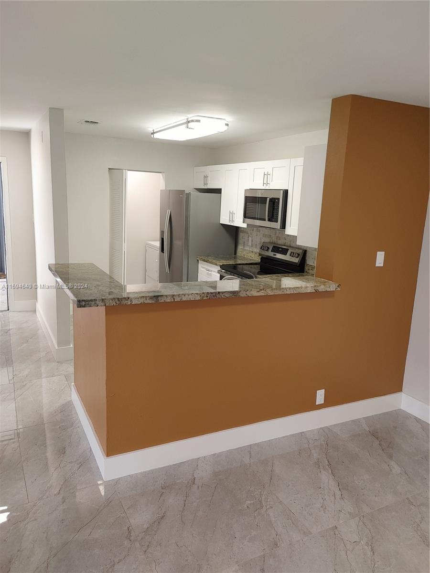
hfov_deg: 53.1
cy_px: 286
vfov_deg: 67.3
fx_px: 431
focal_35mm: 26
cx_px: 215
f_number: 1.8
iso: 200
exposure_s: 1/120
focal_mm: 4.81
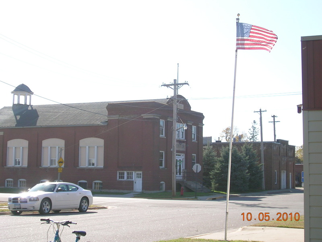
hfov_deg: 28.2
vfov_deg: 21.3
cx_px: 161
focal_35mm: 69
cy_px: 121
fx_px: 642
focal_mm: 10.5
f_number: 3.7
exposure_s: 1/358
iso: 50
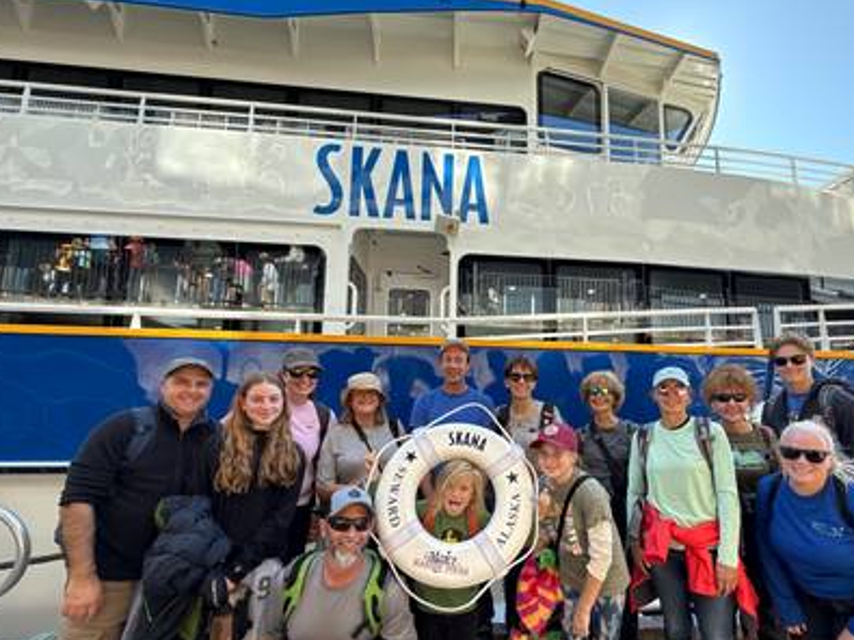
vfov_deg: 74.0
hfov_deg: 90.1
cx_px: 504
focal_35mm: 17
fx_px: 419
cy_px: 381
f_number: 2.2
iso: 50
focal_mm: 2.22
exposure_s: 1/180
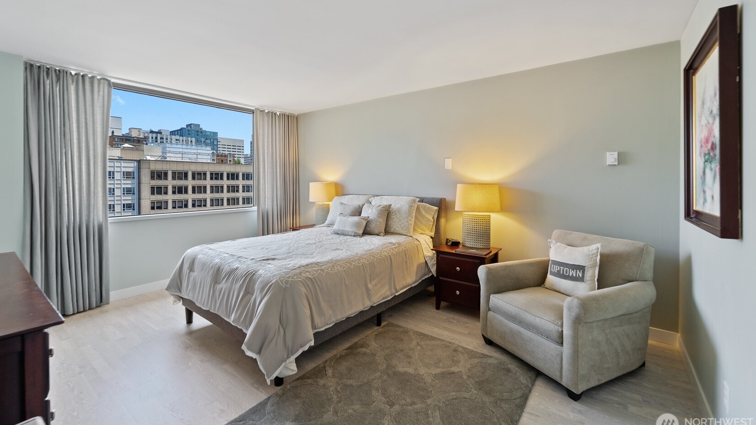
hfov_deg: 103.0
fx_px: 301
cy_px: 185
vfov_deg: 70.2
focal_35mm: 15
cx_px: 380
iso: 200
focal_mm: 14
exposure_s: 1/5
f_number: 8
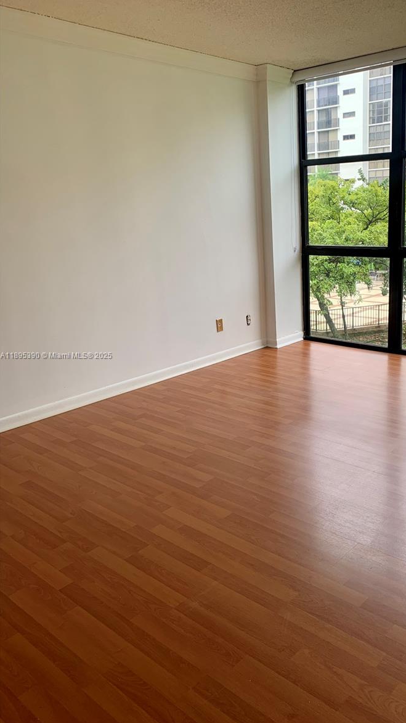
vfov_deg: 66.1
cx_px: 276
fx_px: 555
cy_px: 356
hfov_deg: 39.6
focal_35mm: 29
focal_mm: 4.25
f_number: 1.8
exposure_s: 1/122
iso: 32
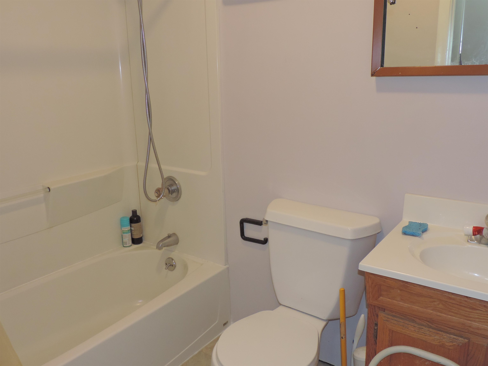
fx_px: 423
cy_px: 183
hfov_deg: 60.0
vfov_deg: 46.8
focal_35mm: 30
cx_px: 244
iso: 360
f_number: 3.1
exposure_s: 1/40
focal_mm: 5.3
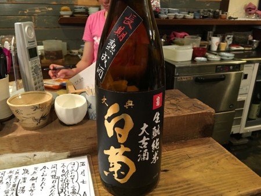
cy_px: 98
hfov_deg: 61.6
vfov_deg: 48.3
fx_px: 219
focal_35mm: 29
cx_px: 130
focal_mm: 4.15
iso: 80
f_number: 2.2
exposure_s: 1/8
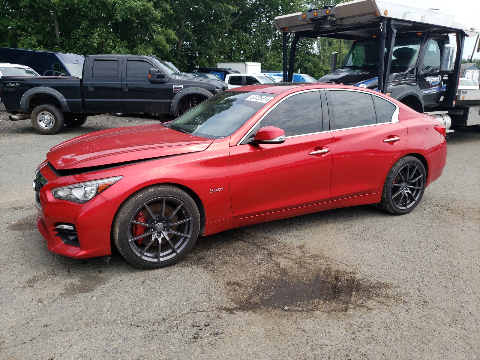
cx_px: 240
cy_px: 180
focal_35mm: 26
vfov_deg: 53.1
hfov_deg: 67.3
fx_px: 361
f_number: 1.5
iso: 50
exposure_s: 1/2000
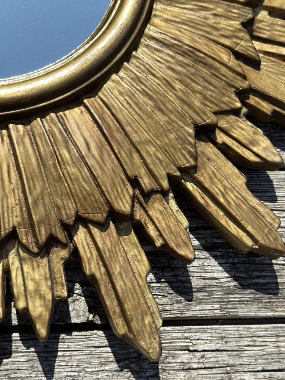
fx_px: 538
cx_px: 141
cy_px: 191
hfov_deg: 29.7
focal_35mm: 49
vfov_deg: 38.9
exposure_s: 1/4785
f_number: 1.78
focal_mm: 6.86
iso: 80
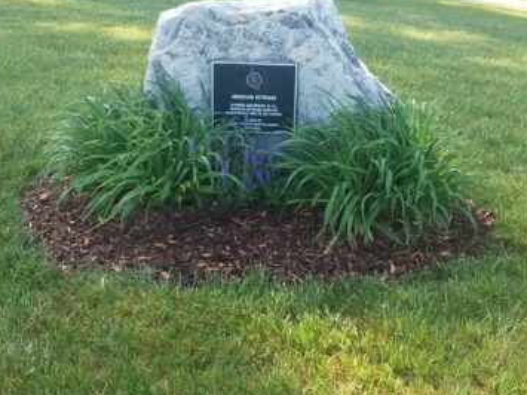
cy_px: 177
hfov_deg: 38.8
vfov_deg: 29.6
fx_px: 746
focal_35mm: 49
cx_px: 312
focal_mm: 2.47
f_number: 1.9
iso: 40
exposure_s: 1/164
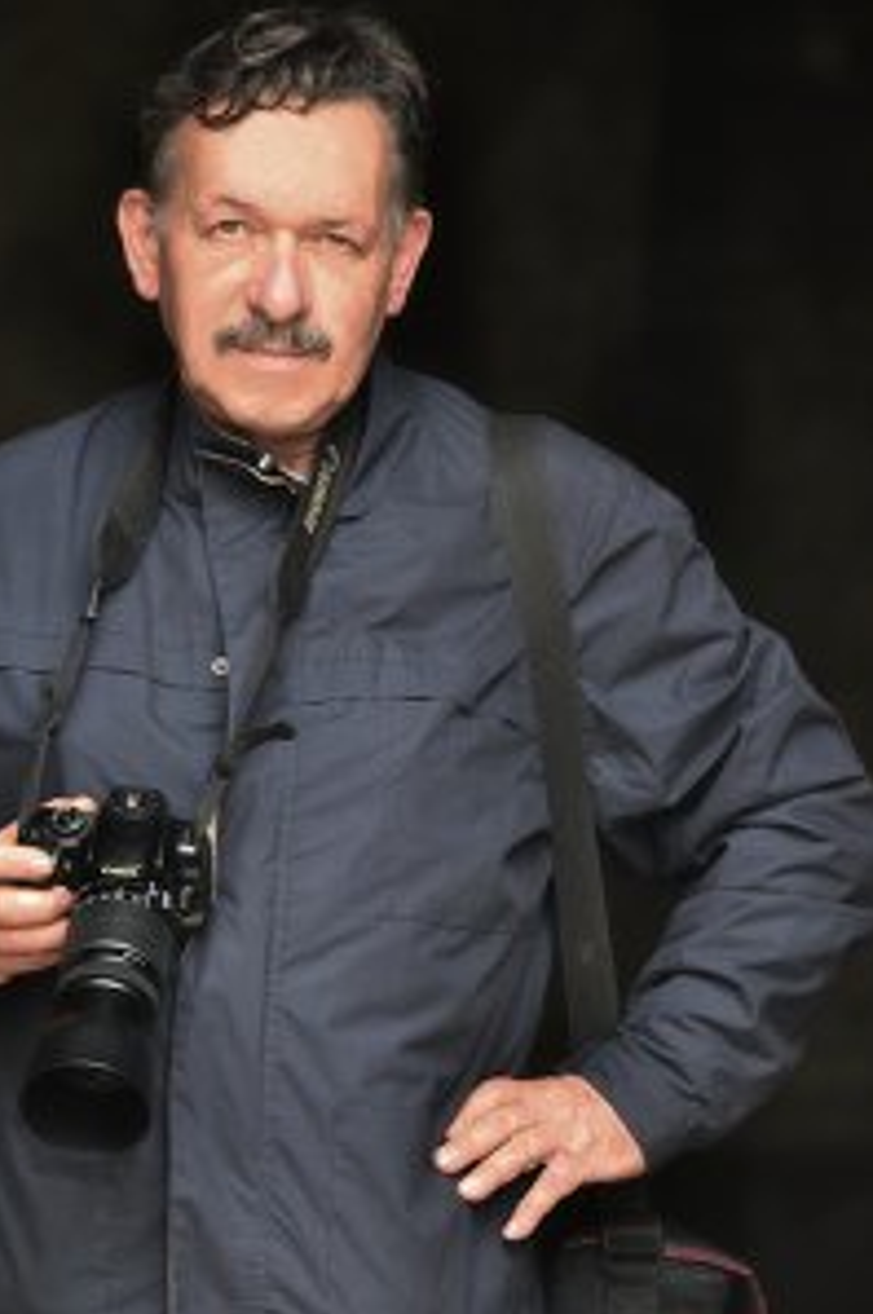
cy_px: 624
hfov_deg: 3.6
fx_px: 13914
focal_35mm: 382
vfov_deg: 5.4
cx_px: 306
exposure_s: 1/60
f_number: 5
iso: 800
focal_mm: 195
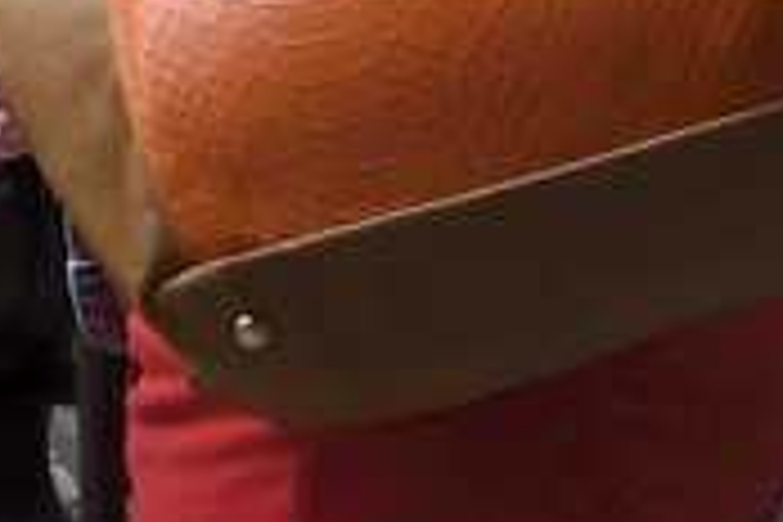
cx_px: -1490
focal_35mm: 367
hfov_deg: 5.3
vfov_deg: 3.4
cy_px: -2079
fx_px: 7982
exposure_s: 1/100
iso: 800
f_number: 16
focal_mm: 40
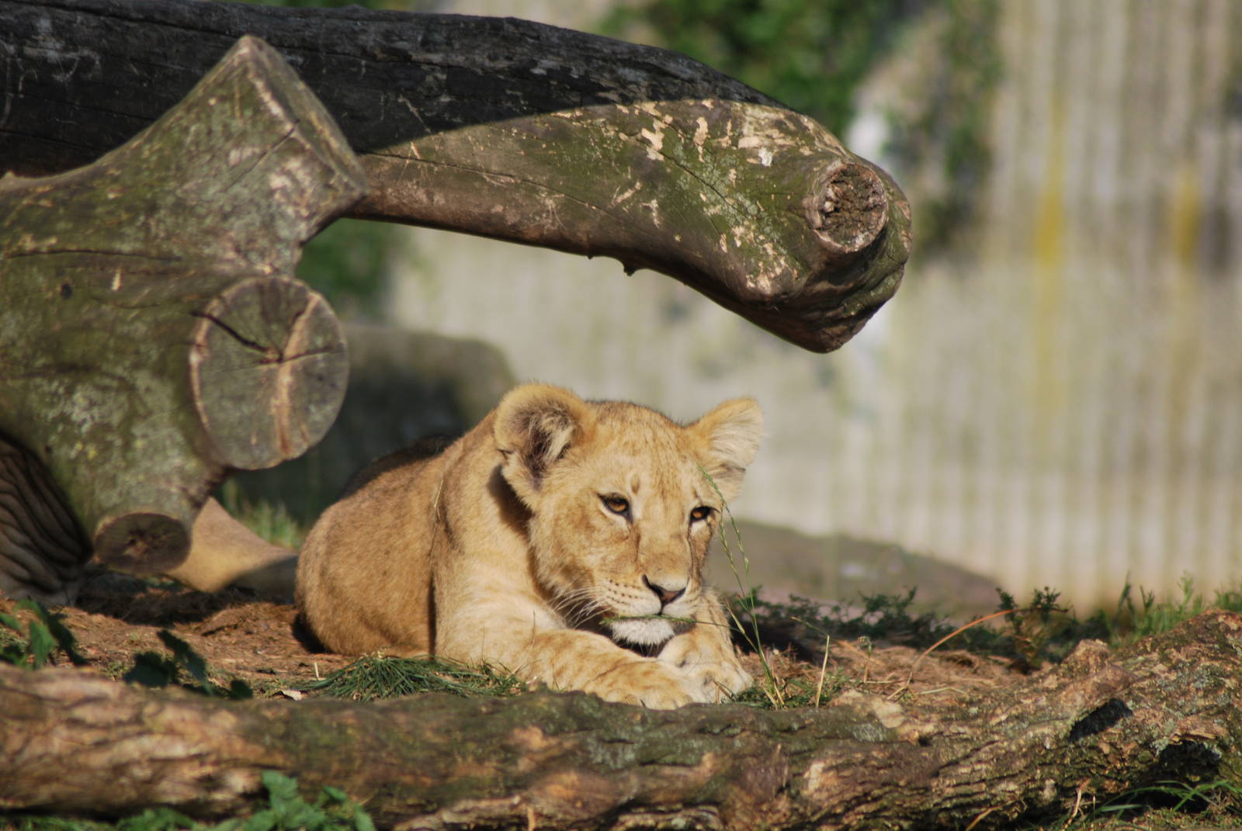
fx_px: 15543
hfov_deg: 4.6
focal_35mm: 450
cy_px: 416
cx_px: 621
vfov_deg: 3.1
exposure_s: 1/800
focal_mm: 300
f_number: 5.6
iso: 200
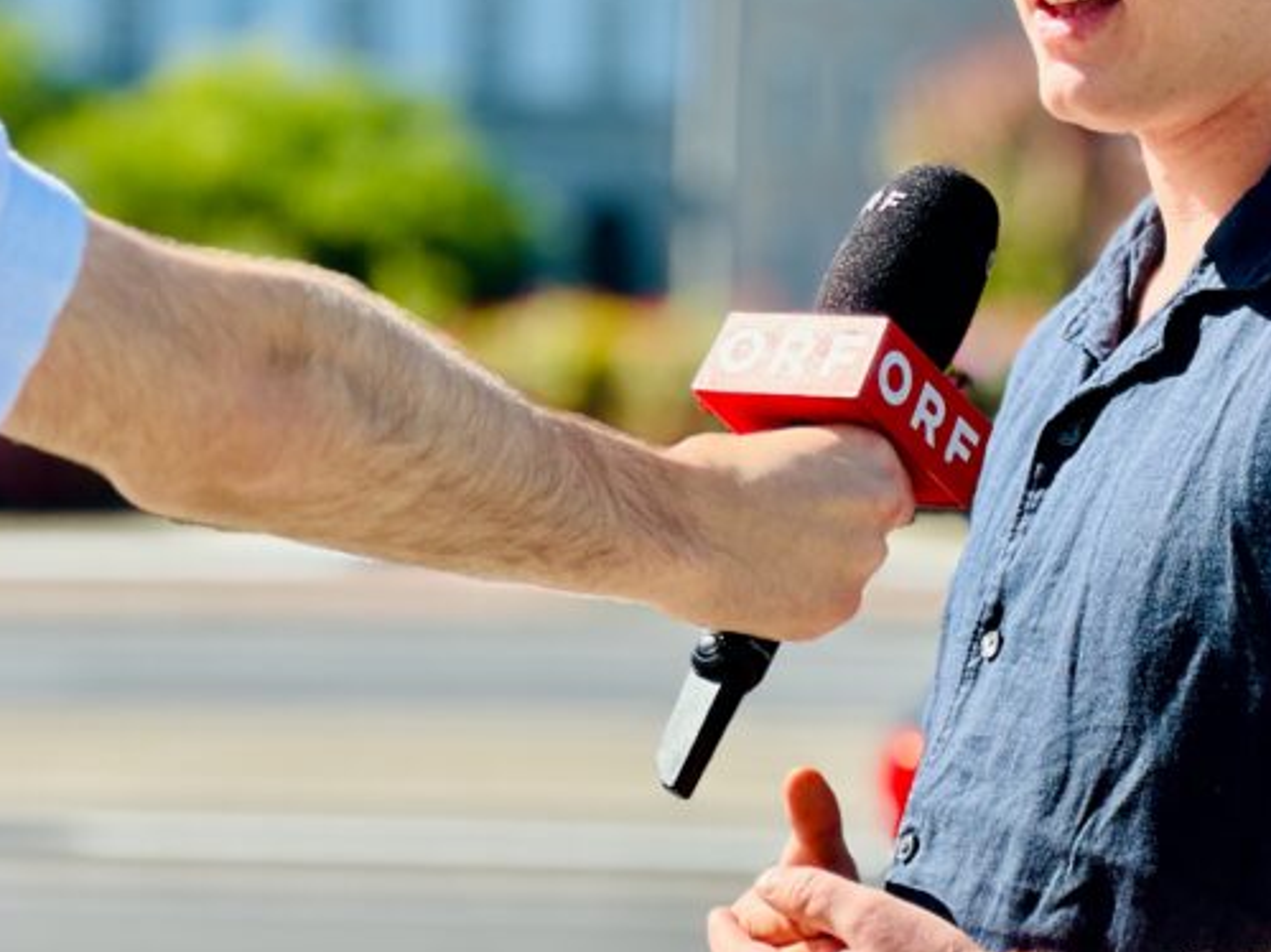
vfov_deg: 9.4
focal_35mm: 158
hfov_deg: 12.4
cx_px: 1159
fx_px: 5800
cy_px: 227
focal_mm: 9
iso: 32
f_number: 2.8
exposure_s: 1/331
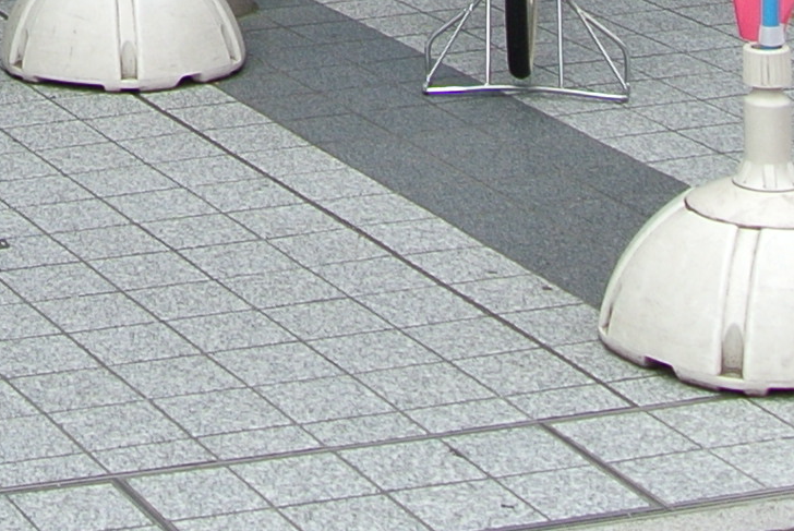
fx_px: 3289
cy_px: -821
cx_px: -392
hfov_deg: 13.0
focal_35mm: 149
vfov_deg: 8.3
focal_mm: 10.7
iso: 100
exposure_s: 1/320
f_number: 4
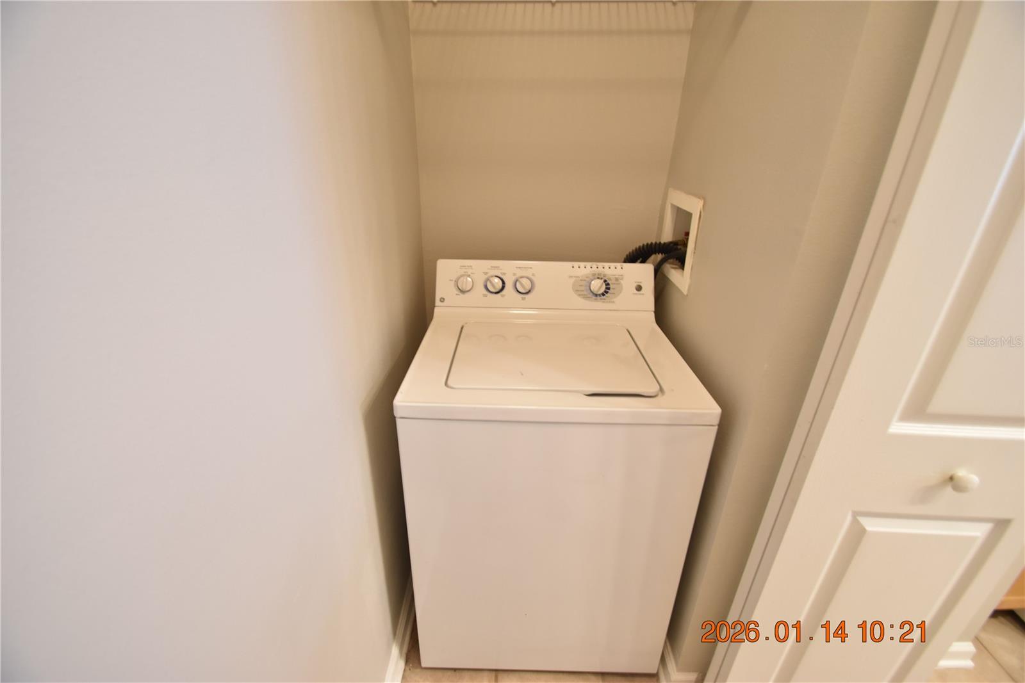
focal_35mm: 15
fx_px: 427
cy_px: 342
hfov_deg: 100.4
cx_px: 512
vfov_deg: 77.3
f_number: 3.5
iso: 800
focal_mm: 10
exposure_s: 1/10
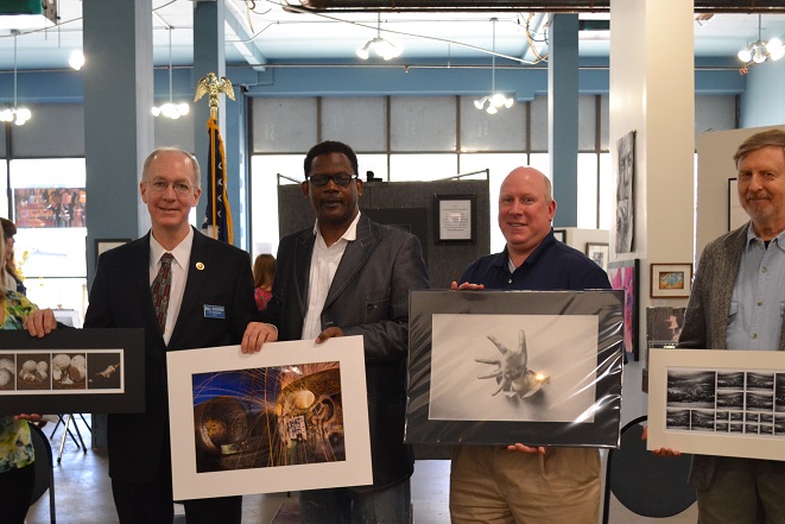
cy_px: 350
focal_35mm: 46
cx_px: 411
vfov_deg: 29.1
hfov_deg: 42.7
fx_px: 1003
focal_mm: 22
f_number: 3.8
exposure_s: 1/60
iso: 1250
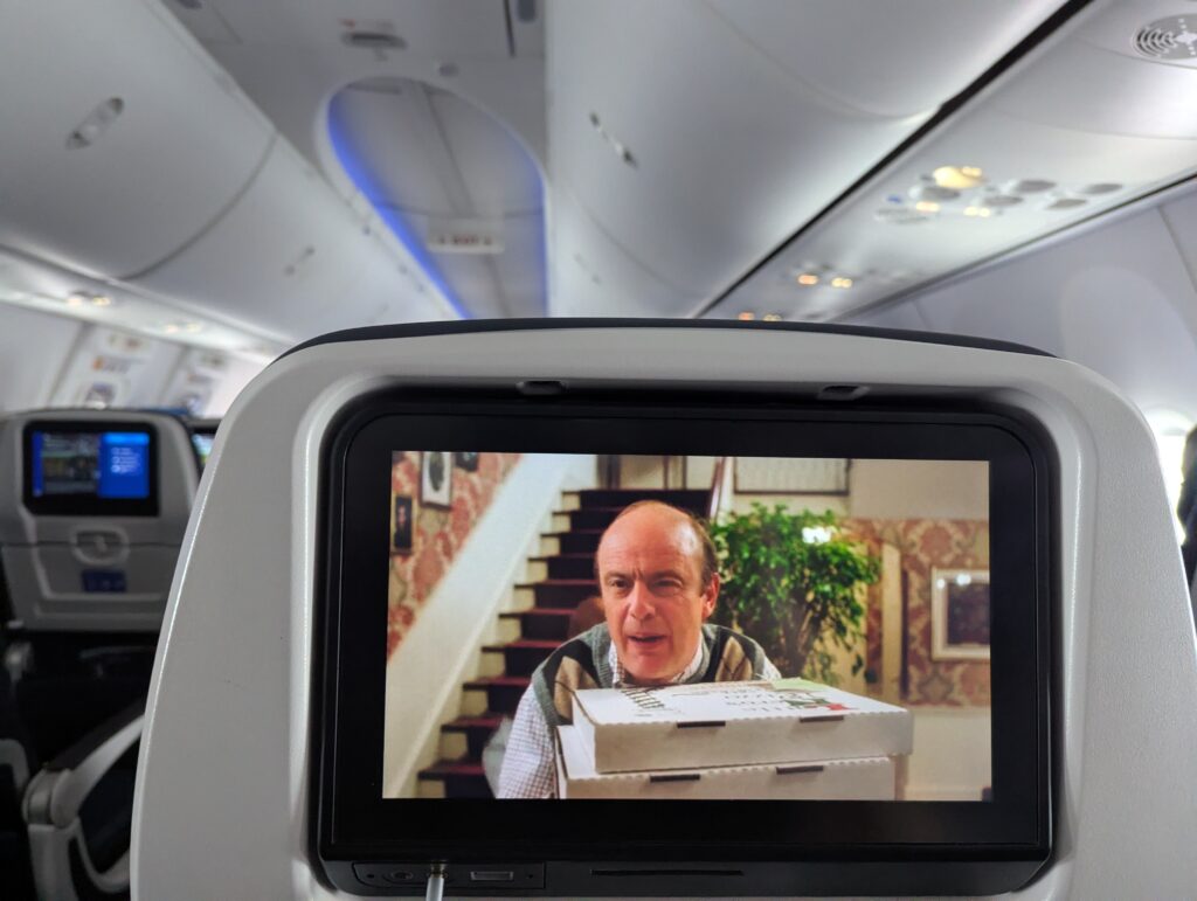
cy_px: 450
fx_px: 831
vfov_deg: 56.9
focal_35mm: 24
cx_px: 598
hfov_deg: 71.5
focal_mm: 6.81
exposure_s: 1/200
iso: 1377
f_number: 1.85
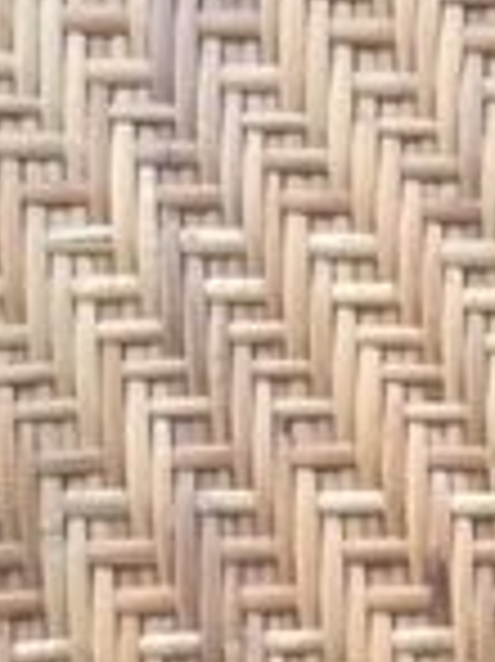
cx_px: 914
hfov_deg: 10.9
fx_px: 2406
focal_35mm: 126
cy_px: 901
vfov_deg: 14.8
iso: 25
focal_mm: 4.15
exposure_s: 1/118
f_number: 2.2
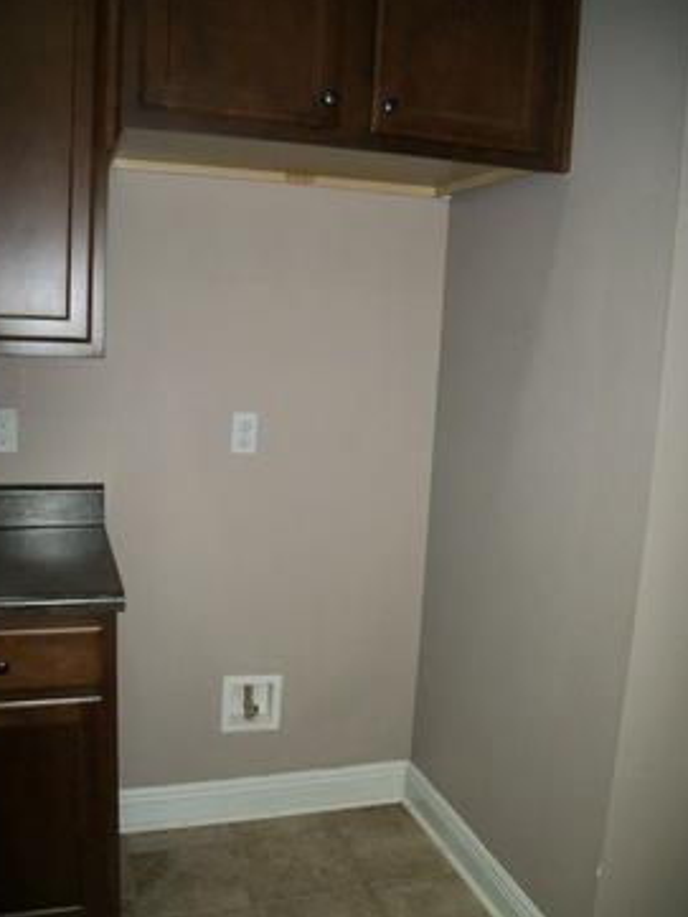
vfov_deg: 53.9
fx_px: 900
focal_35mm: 34
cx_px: 330
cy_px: 472
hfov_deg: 41.8
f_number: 2.9
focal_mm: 5.7
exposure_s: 1/30
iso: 160
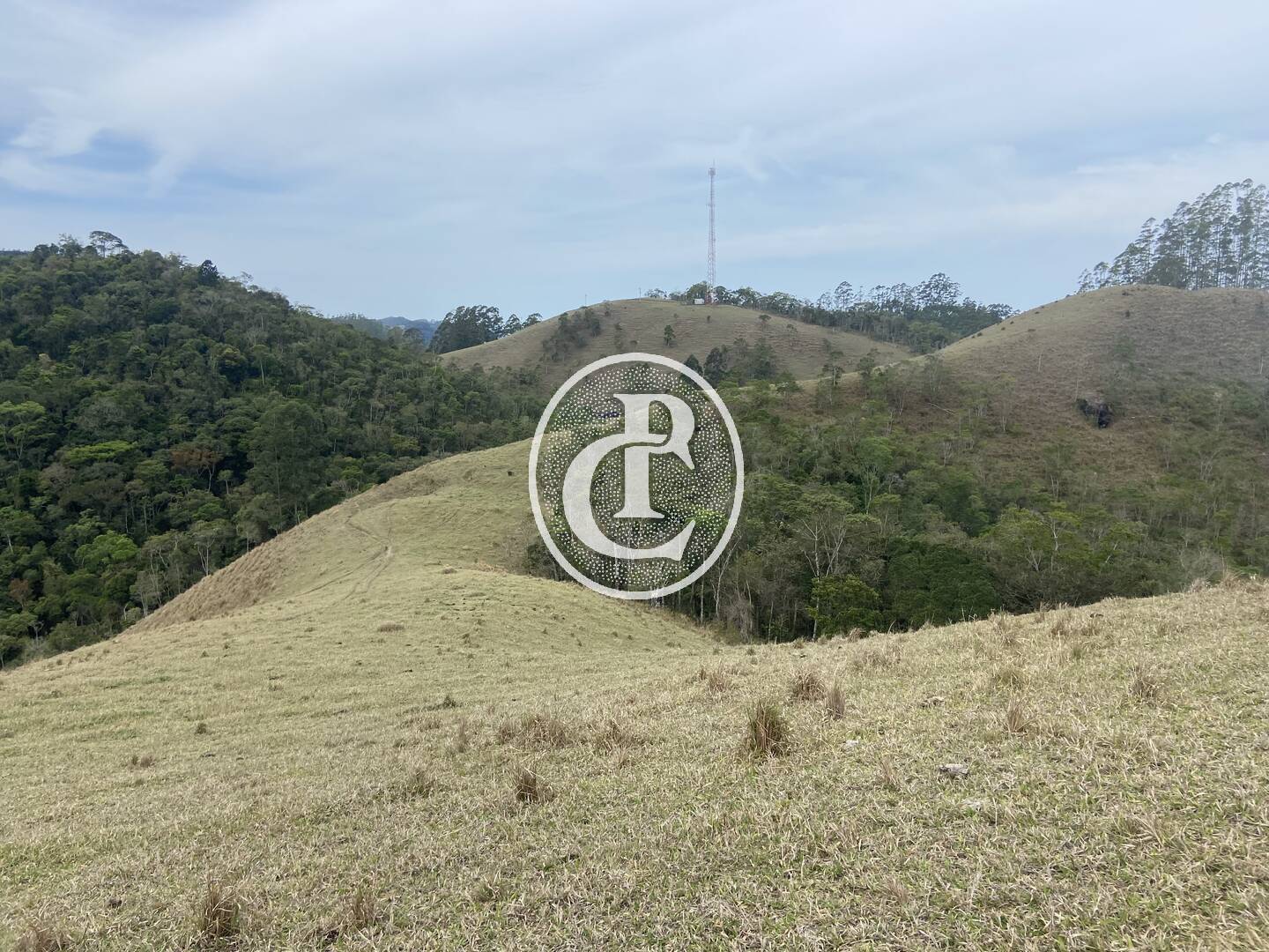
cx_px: 634
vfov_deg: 53.1
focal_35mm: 26
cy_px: 476
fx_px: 953
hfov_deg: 67.3
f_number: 1.8
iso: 32
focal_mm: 4.25
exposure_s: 1/2688
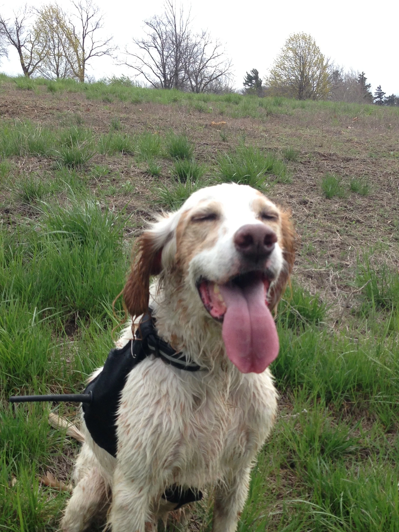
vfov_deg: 38.3
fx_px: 753
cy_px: 368
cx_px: 197
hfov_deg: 29.7
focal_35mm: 49
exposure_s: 1/809
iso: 50
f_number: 2.4
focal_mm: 4.13
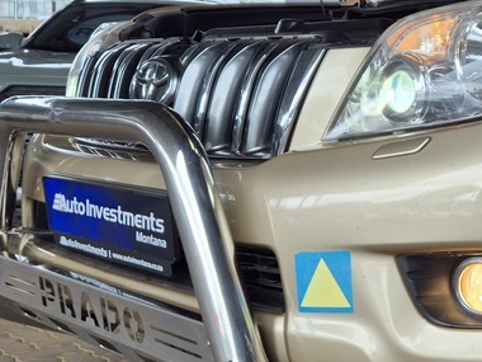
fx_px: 863
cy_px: 156
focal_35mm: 62
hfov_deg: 28.8
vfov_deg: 23.6
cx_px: 502
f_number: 1.8
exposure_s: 1/384
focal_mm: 5.4
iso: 25
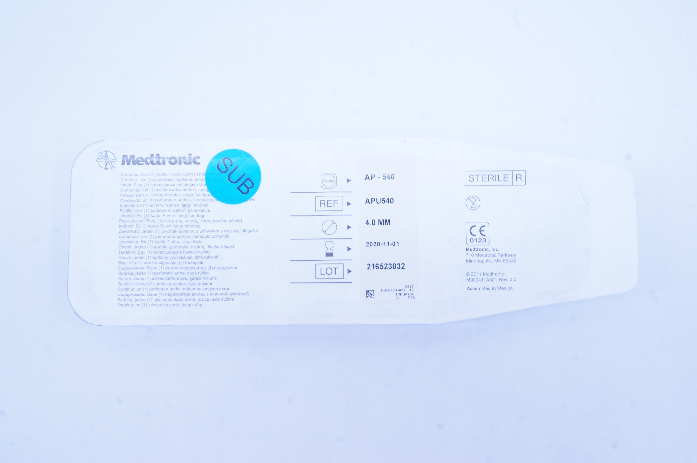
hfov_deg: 48.0
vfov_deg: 32.9
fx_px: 783
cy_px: 232
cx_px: 348
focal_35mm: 40
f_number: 16
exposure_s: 1/10
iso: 400
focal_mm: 27
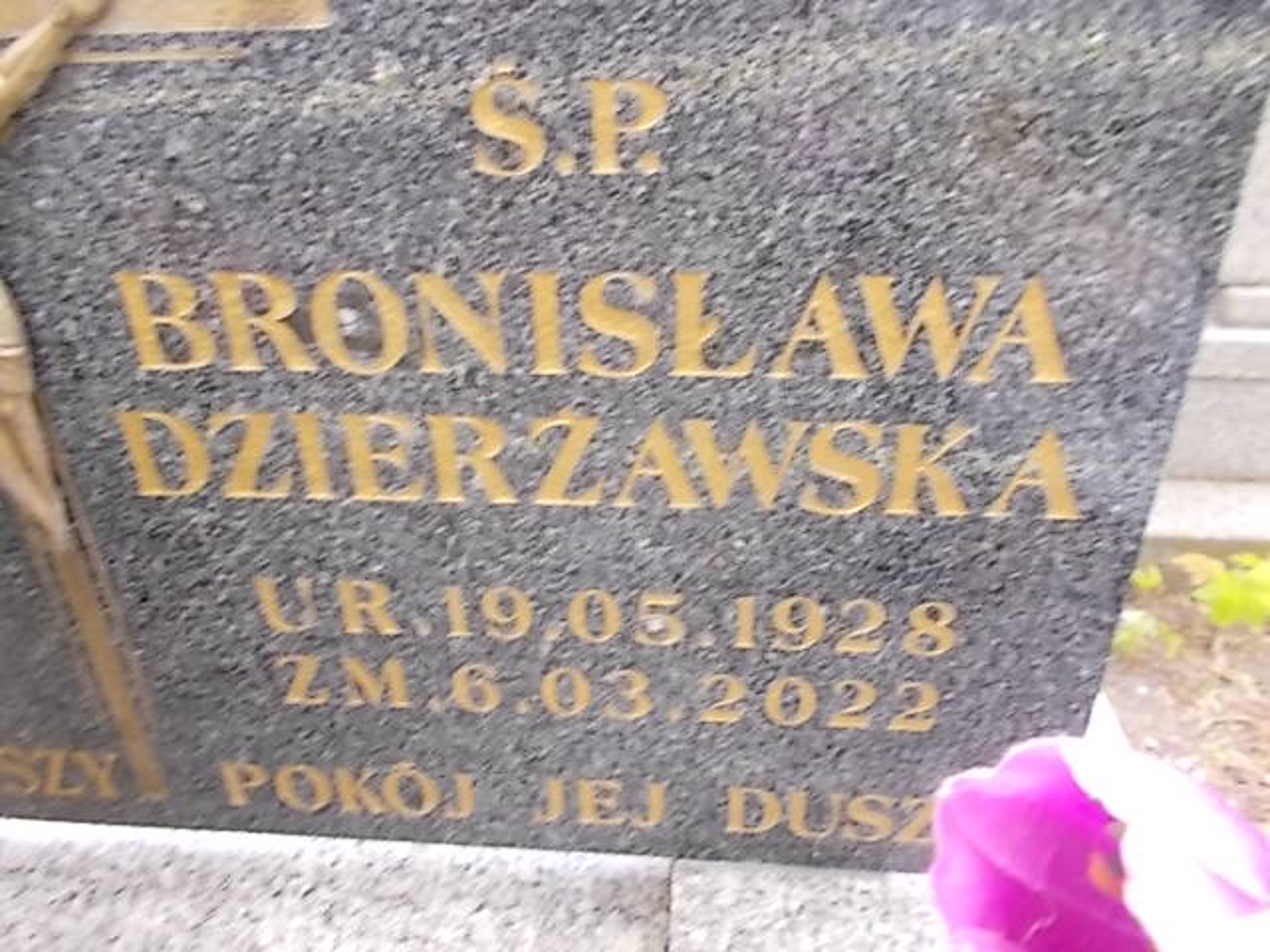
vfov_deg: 53.1
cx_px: 635
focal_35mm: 26
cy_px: 476
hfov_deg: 67.3
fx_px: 954
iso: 80
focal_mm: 4.6
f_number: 3.2
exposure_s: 1/30
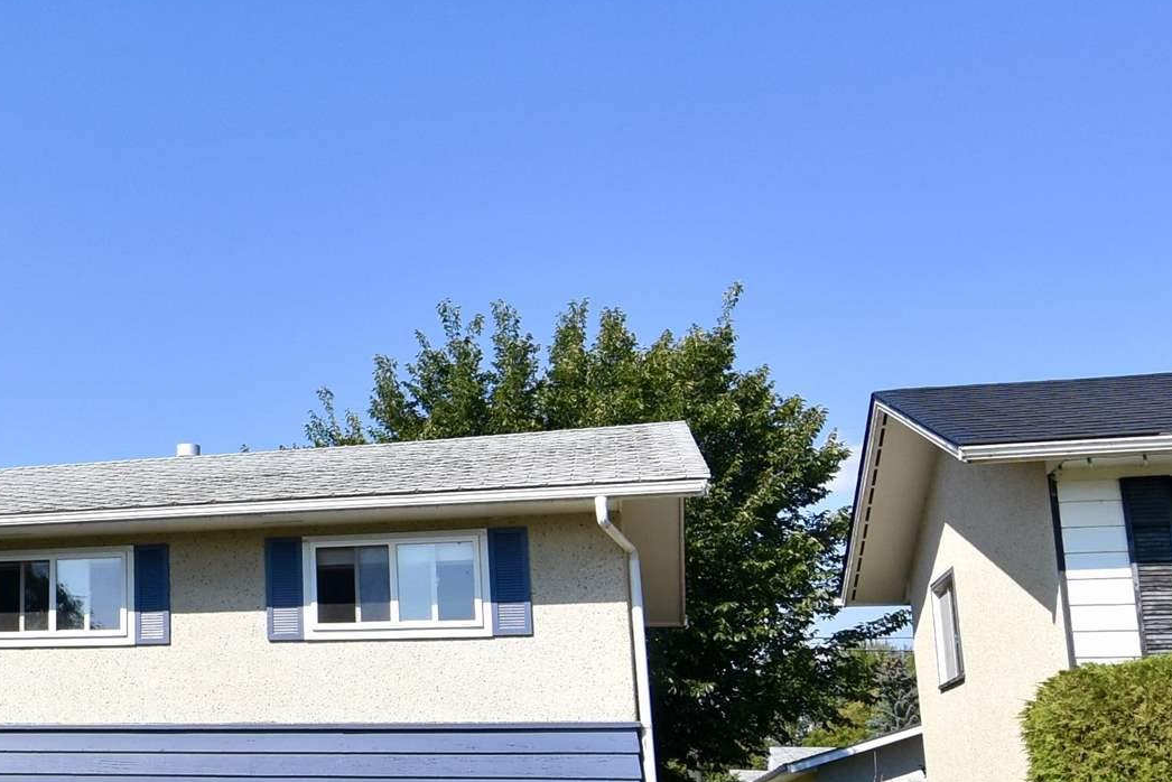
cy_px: 453
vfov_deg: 27.8
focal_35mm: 48
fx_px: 1578
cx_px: -121
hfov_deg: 34.9
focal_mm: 11
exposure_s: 1/500
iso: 220
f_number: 8
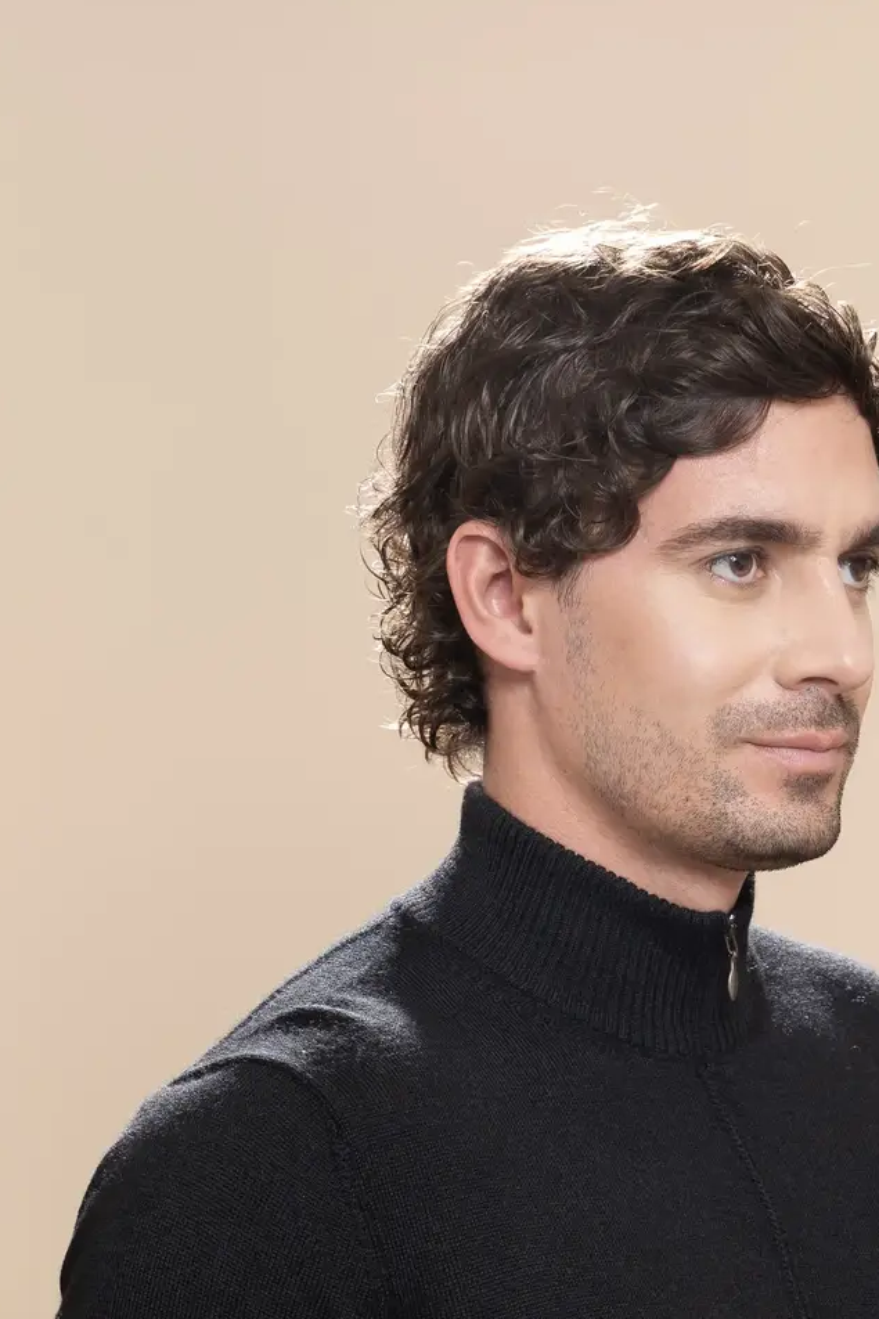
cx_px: 690
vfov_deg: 11.1
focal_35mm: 182
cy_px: 1711
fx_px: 6653
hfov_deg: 7.5
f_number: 6.3
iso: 100
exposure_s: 1/250
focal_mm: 67.6
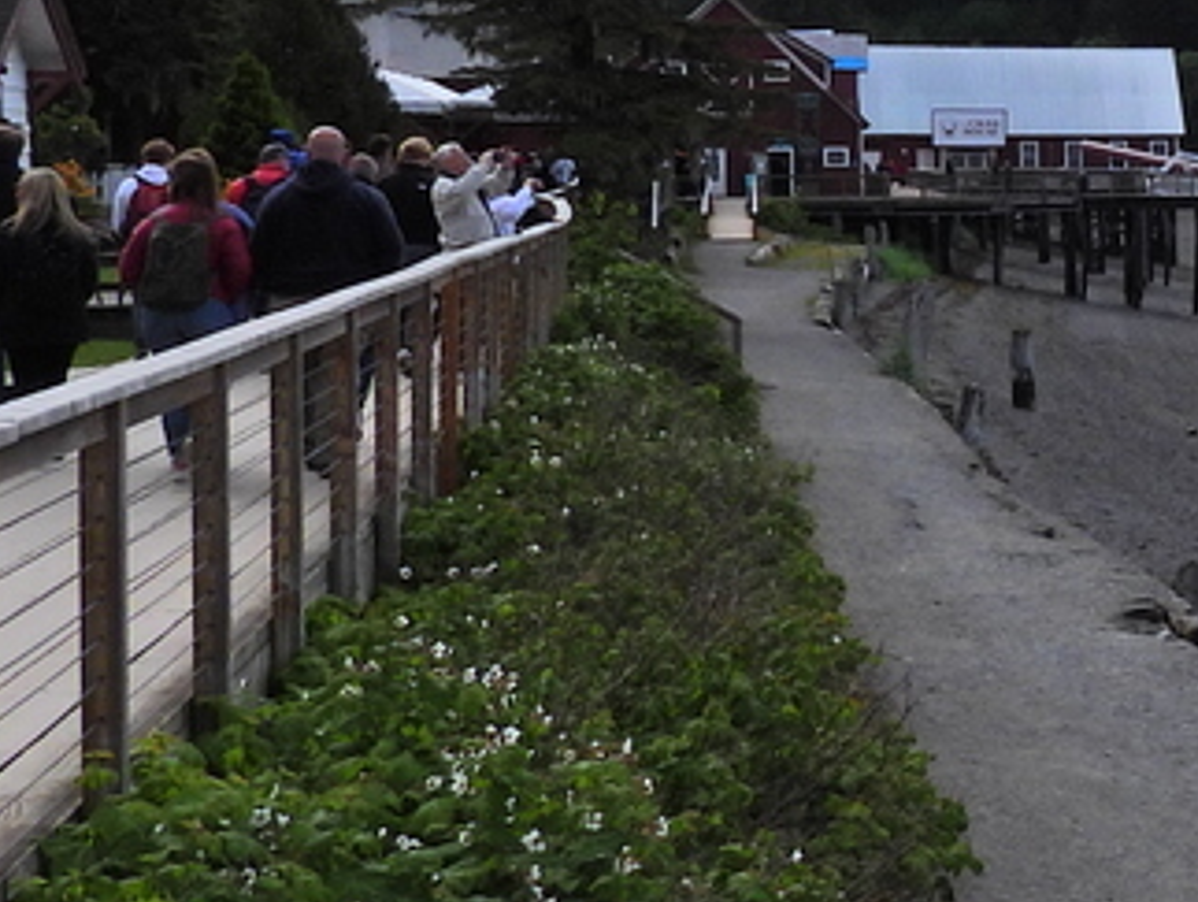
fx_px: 3291
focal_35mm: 95
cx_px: 1866
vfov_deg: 15.5
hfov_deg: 18.1
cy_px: 275
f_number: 3.5
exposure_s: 1/1600
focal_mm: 4.3
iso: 100
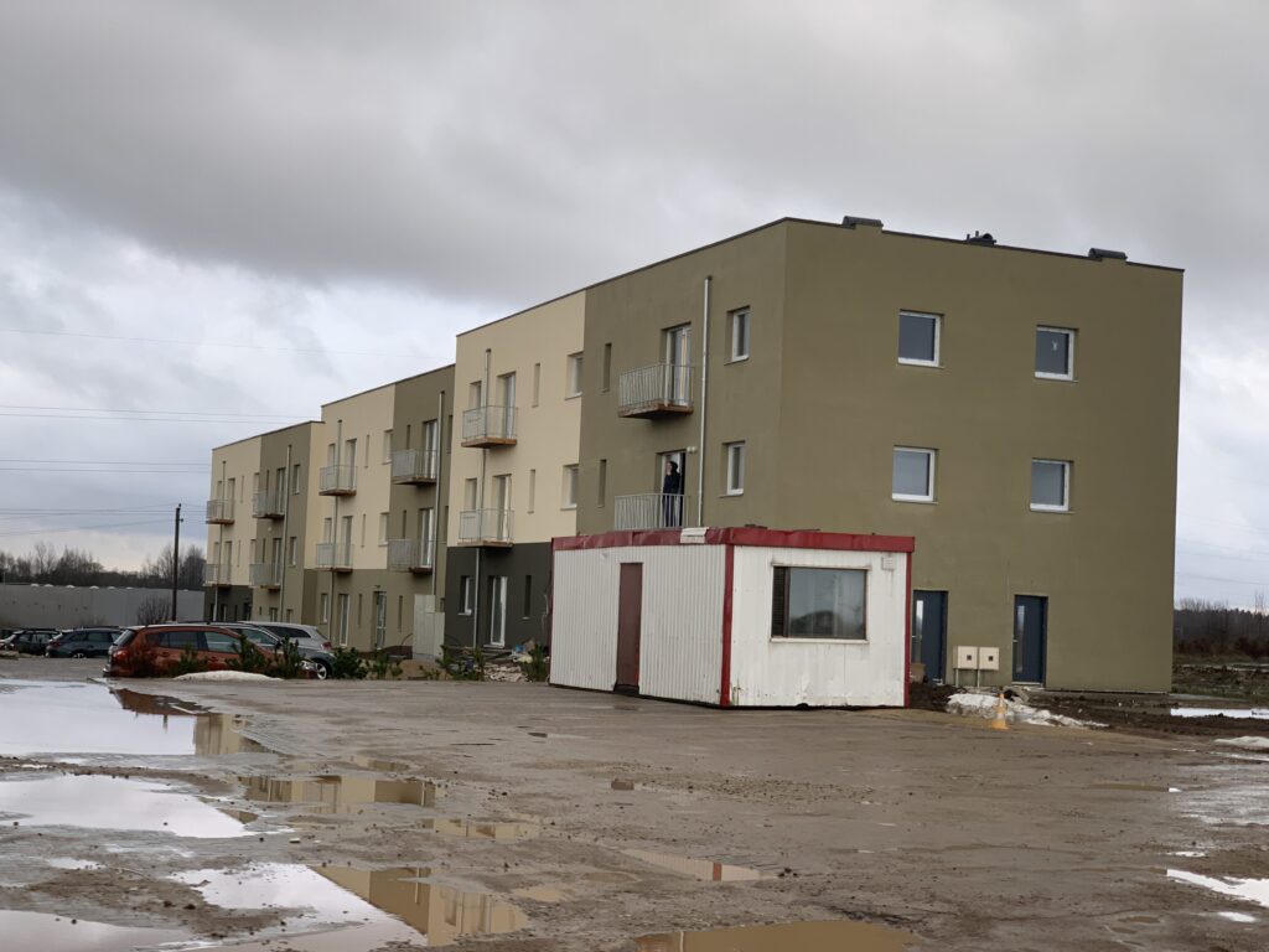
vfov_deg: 28.0
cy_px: 476
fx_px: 1906
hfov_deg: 36.8
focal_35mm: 52
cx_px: 634
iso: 16
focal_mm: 6
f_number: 2.4
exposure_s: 1/64
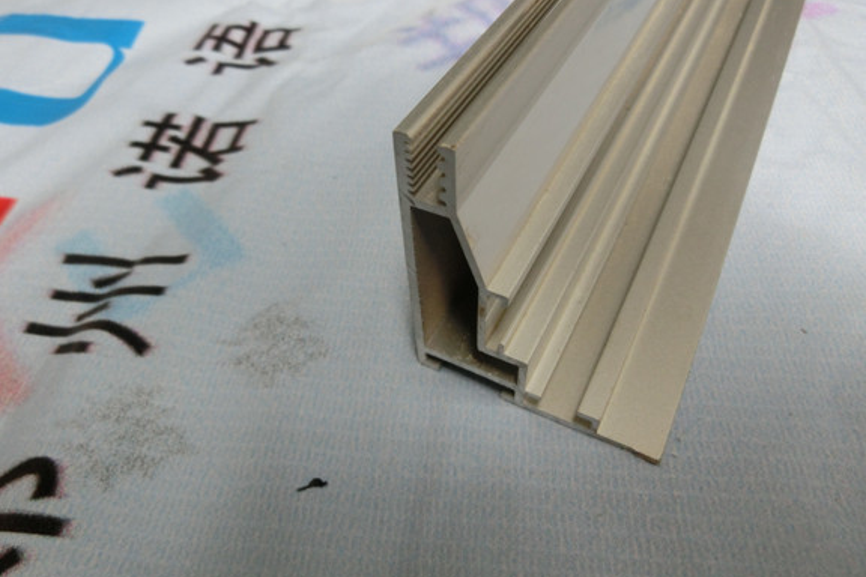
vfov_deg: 49.5
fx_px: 625
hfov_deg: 69.4
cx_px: 427
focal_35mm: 26
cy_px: 275
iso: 200
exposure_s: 1/125
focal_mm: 4.24
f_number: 3
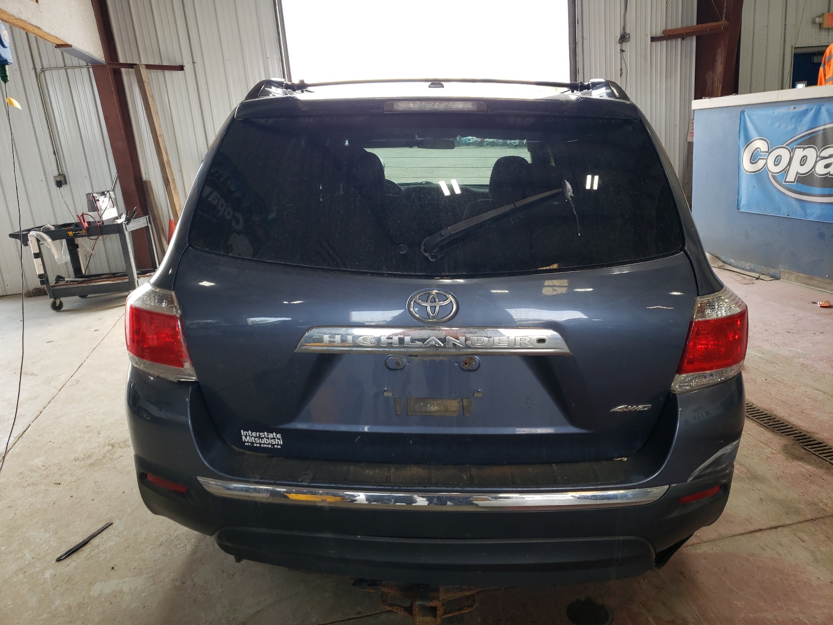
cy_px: 312
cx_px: 416
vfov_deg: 53.1
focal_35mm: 26
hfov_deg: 67.3
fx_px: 626
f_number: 1.5
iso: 51
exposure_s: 1/120
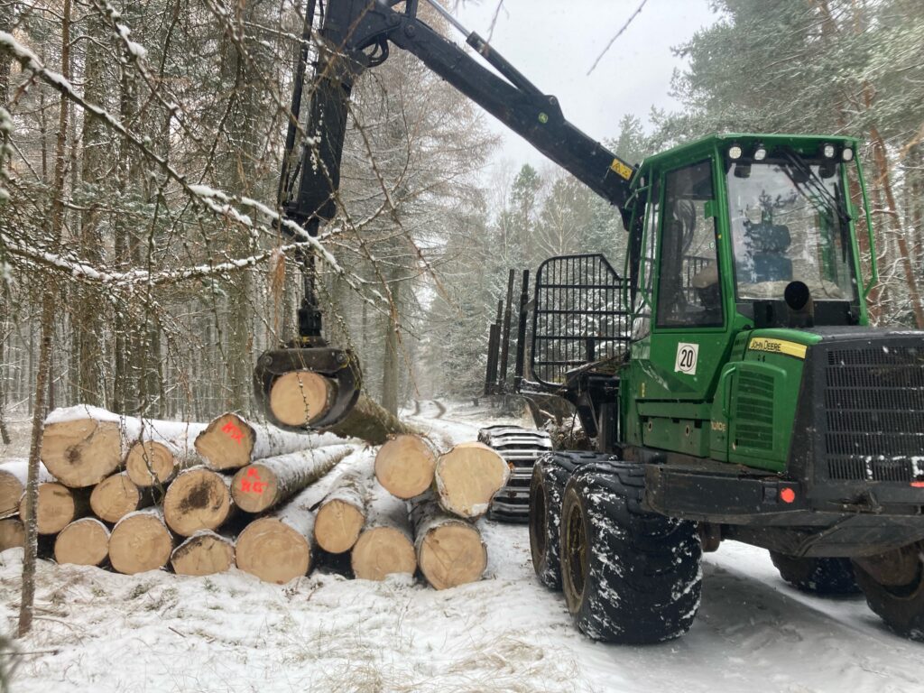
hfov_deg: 63.4
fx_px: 747
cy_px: 346
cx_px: 462
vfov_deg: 49.7
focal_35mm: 28
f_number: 1.8
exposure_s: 1/121
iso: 40
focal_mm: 3.99
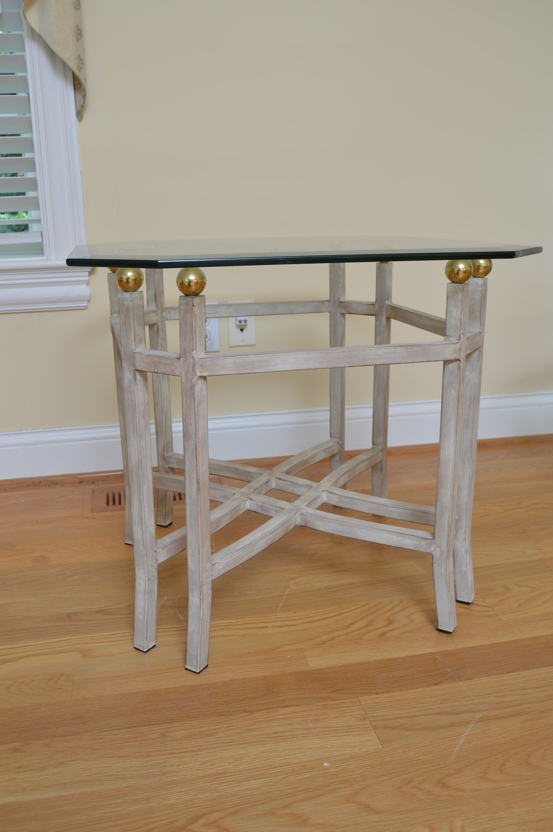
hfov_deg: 43.5
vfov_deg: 62.0
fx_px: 692
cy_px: 416
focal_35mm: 30
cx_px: 276
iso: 400
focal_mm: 20
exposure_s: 1/80
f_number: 5
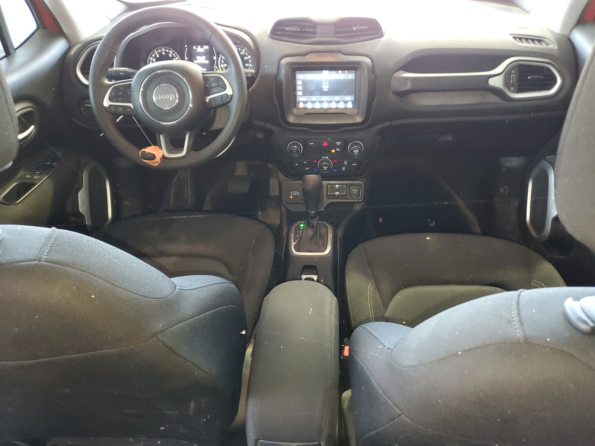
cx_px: 298
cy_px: 223
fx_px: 447
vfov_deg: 53.1
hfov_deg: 67.3
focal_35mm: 26
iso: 343
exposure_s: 1/33
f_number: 1.5
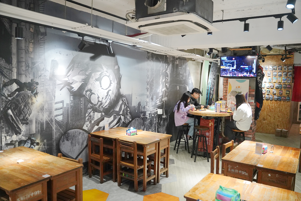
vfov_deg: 46.4
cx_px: 150
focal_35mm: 28
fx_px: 234
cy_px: 100
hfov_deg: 65.5
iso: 3200
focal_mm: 28
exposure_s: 1/160
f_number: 2.8
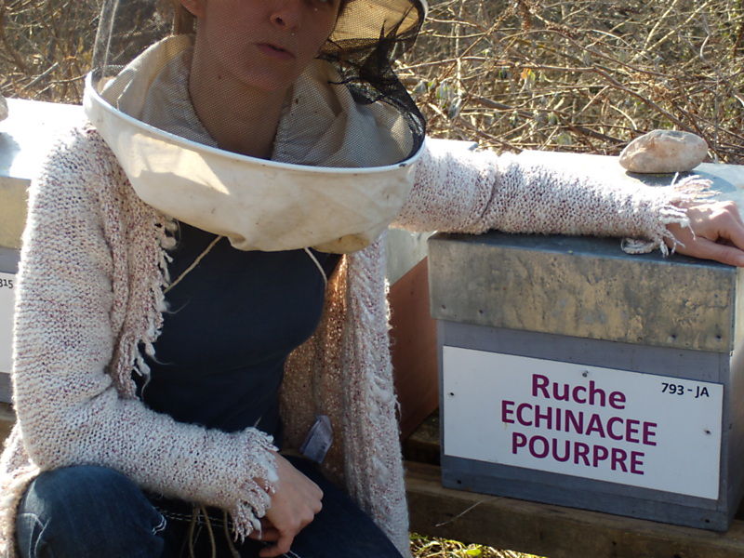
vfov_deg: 18.2
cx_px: 372
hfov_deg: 24.1
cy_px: 279
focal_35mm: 81
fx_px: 1741
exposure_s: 1/160
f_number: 4.1
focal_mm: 14.3
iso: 80
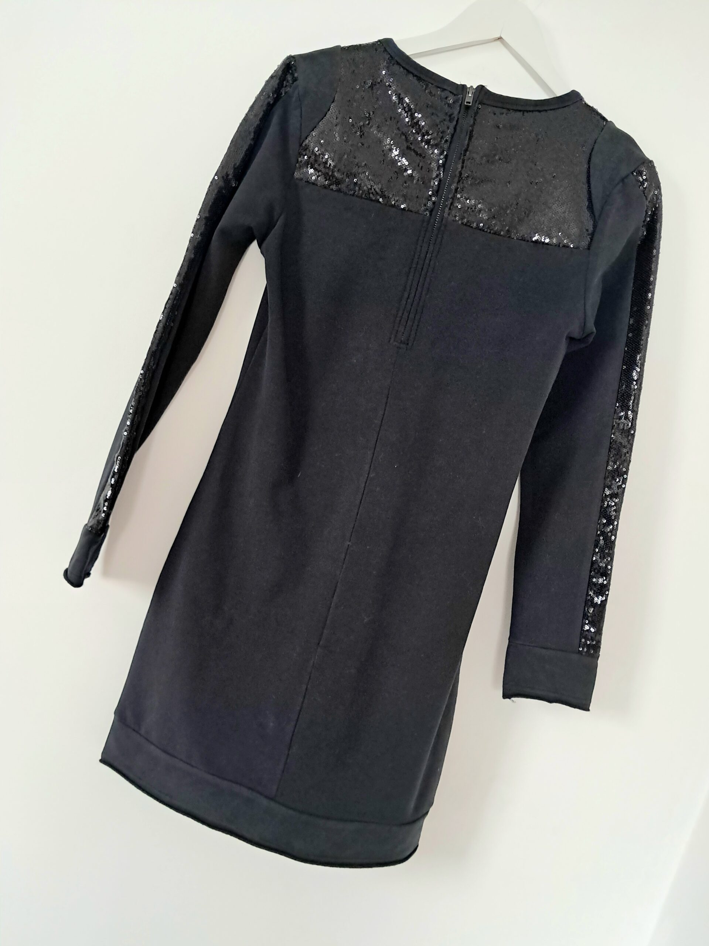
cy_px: 473
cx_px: 354
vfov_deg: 65.3
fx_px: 738
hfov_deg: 51.3
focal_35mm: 27
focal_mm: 4
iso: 640
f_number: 1.8
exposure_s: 1/60.2
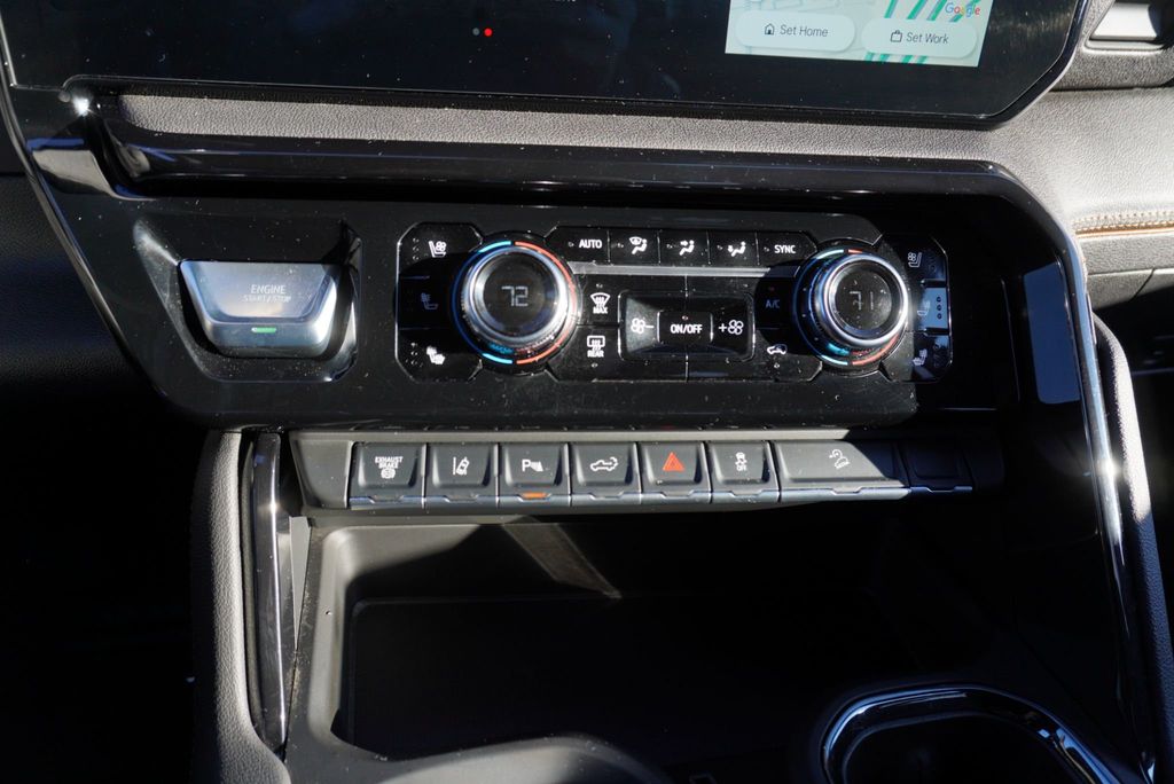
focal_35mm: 24
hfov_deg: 73.7
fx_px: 783
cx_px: 587
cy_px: 392
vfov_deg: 53.2
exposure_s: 1/320
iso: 250
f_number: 4
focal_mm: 16
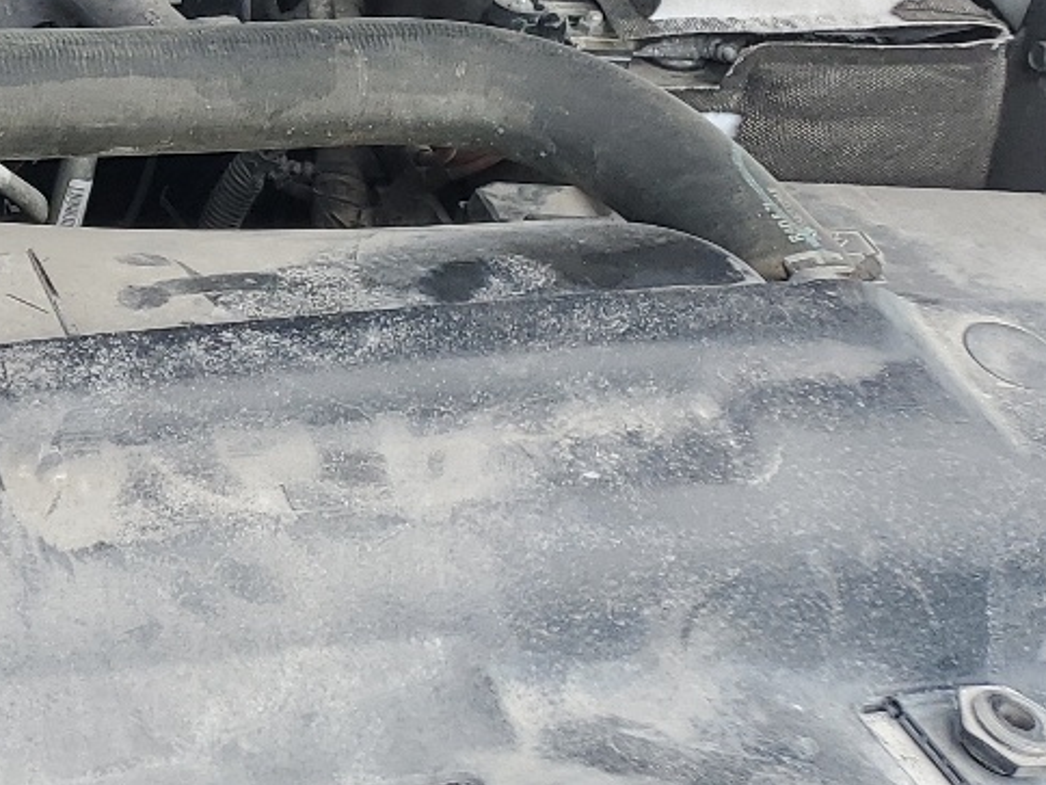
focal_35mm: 86
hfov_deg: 19.3
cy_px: -76
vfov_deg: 16.6
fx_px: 2599
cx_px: -616
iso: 50
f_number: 1.5
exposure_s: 1/370
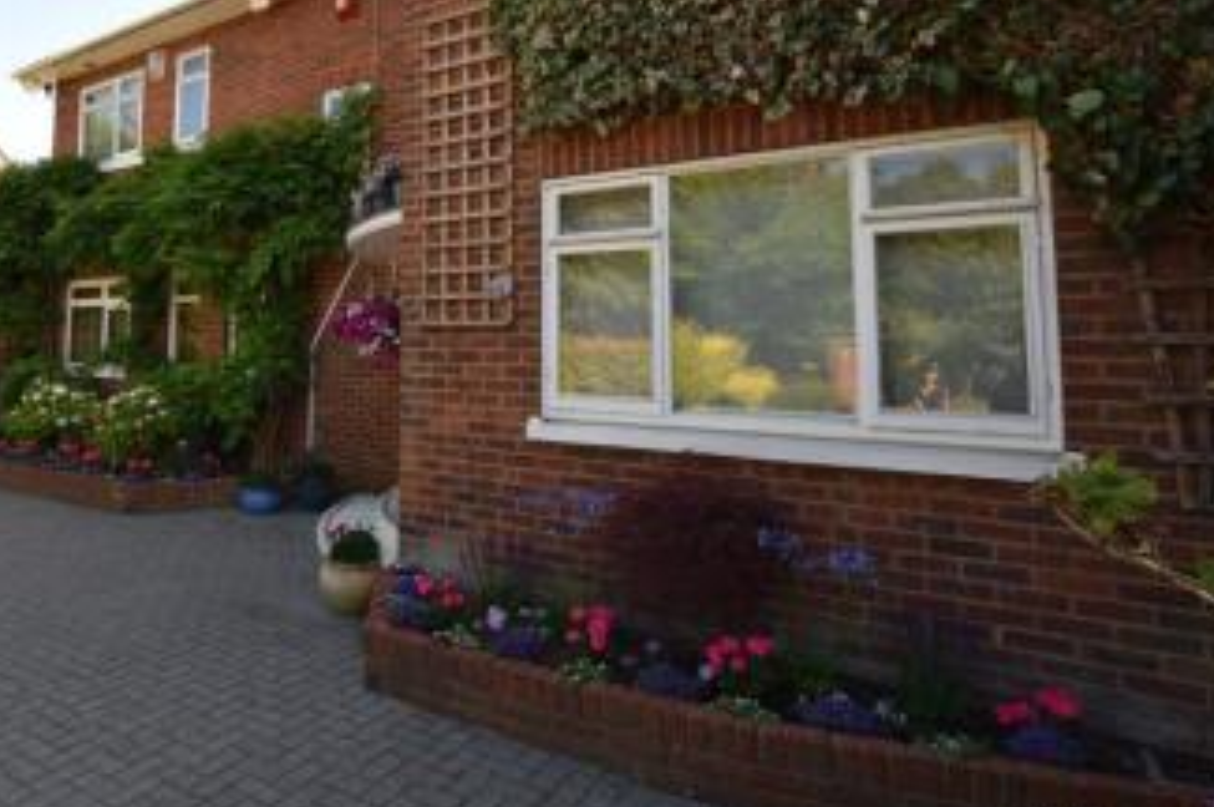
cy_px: 290
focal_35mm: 22
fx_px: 741
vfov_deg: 56.3
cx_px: 392
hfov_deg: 75.8
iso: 200
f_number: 6.3
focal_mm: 10
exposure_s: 1/160
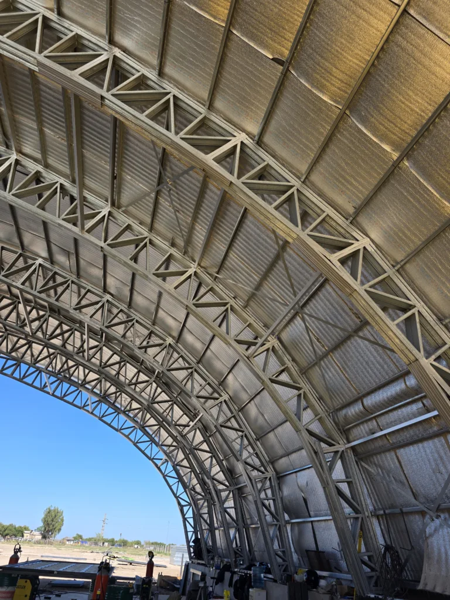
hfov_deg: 58.9
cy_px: 300
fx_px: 399
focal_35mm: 23
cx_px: 225
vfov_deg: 73.9
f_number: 1.7
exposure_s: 1/3427
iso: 80
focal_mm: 6.3
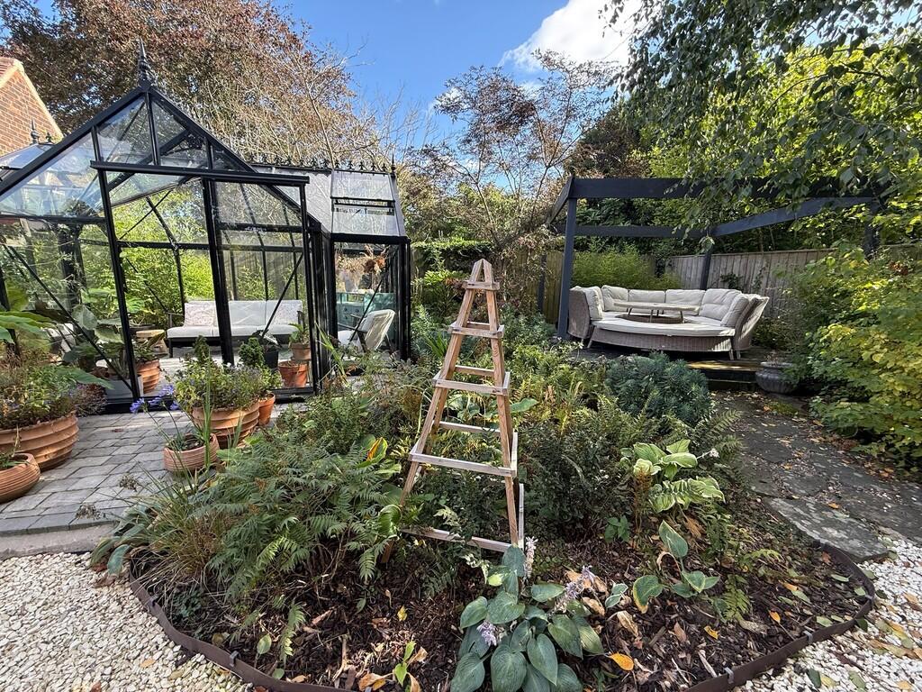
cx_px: 461
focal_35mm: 14
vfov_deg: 85.7
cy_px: 346
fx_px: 373
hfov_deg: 102.1
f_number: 2.2
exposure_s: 1/177
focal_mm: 2.22
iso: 64
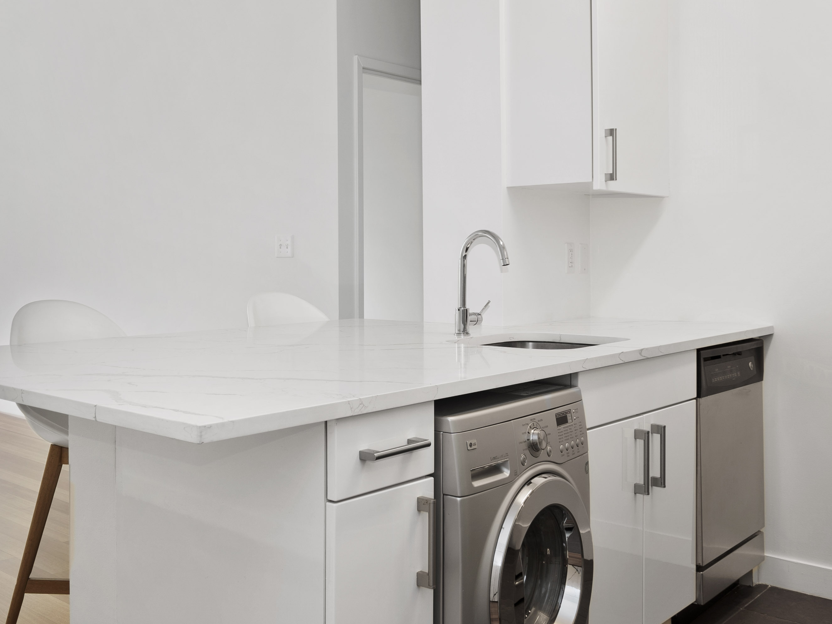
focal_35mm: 37
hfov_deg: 48.0
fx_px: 889
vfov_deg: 38.5
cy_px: 245
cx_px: 193
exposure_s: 1.3
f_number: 8
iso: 100
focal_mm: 17
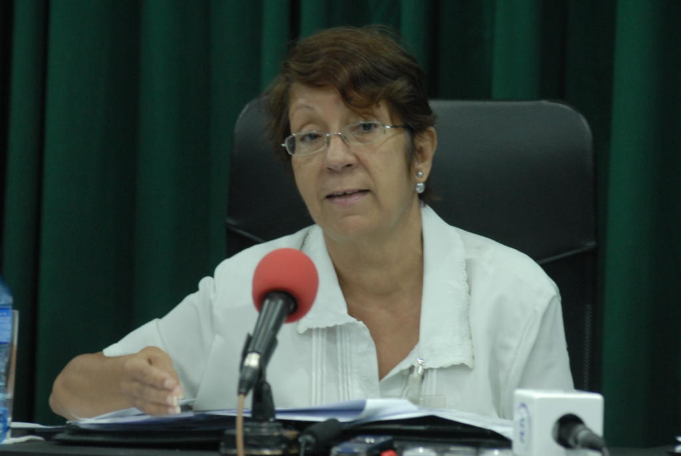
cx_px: 340
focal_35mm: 232
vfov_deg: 5.9
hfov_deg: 8.8
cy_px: 228
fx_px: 4402
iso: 800
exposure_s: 1/30
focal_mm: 155
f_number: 4
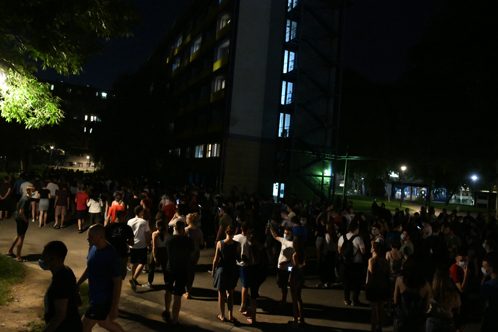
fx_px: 332
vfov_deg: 53.1
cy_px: 166
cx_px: 249
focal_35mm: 24
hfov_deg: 73.7
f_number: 4.5
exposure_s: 1/100
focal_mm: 24
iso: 25600
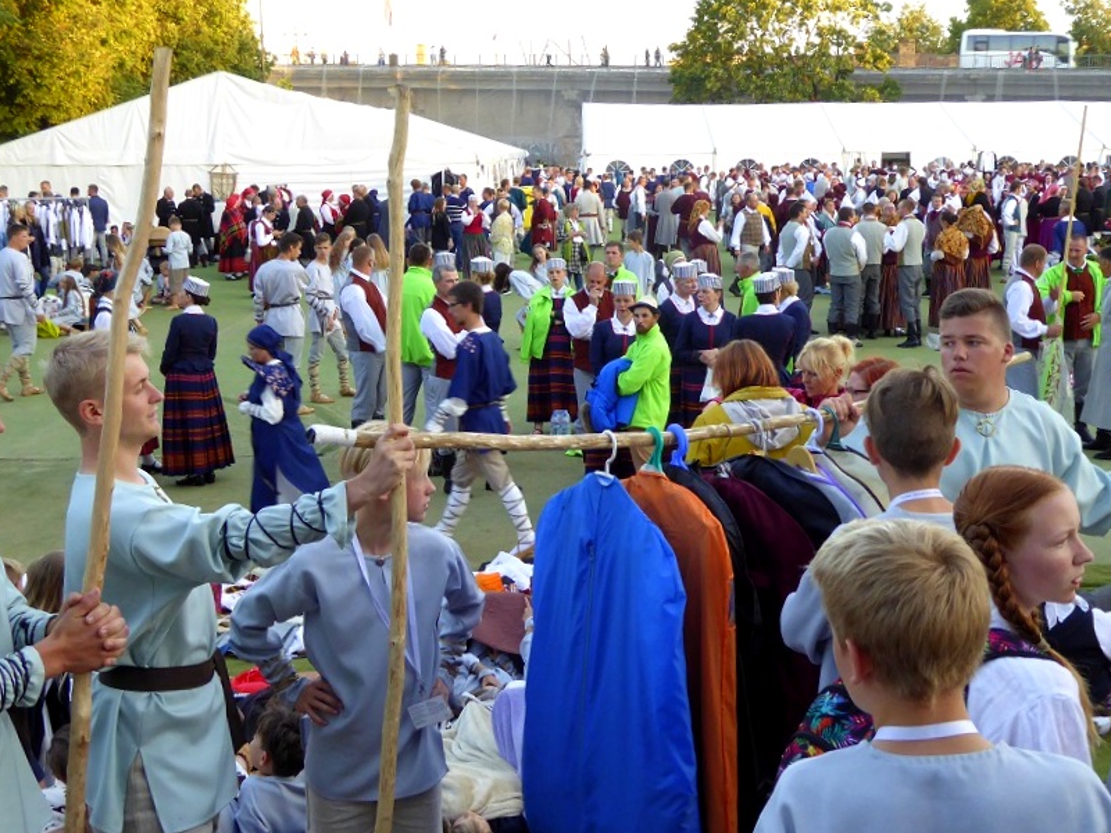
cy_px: 385
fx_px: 1444
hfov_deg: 42.1
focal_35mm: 45
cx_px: 567
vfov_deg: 32.2
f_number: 3.7
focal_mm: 6.3
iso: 160
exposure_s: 1/60
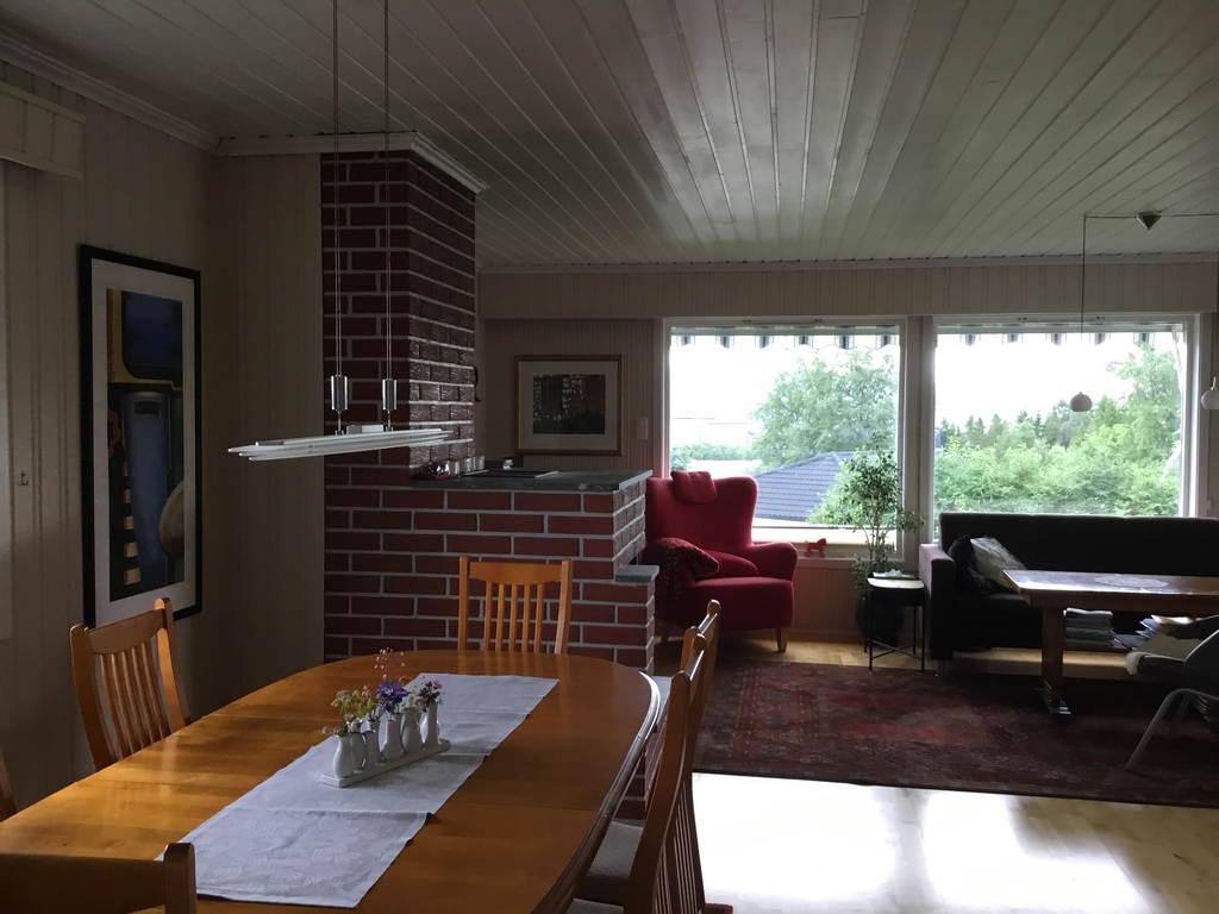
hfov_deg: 58.4
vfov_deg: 45.4
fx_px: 1092
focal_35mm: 31
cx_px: 610
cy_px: 457
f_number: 2.4
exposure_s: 1/33
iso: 80
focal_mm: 3.3
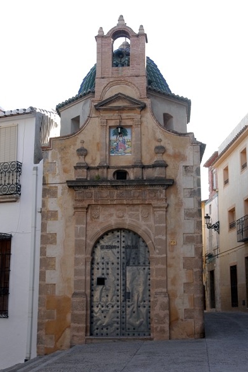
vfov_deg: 38.2
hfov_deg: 26.0
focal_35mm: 52
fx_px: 538
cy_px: 185
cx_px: 122
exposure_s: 1/160
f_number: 6.3
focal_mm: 34
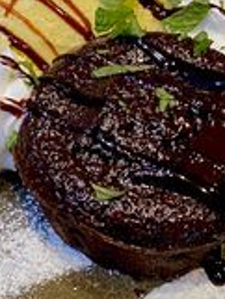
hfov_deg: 21.3
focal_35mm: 69
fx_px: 597
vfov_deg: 28.1
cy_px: 181
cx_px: 102
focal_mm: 4.25
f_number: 1.8
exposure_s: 1/50
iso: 250
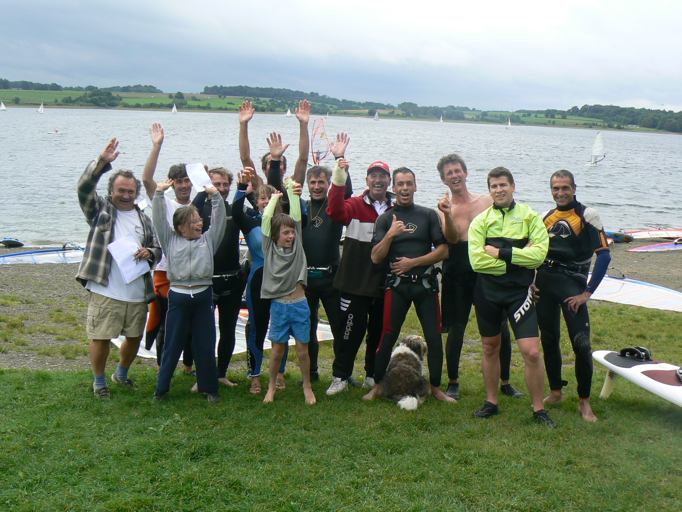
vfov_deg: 36.8
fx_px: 768
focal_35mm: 39
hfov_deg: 47.9
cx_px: 341
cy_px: 256
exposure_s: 1/320
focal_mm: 6
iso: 80
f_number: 5.6
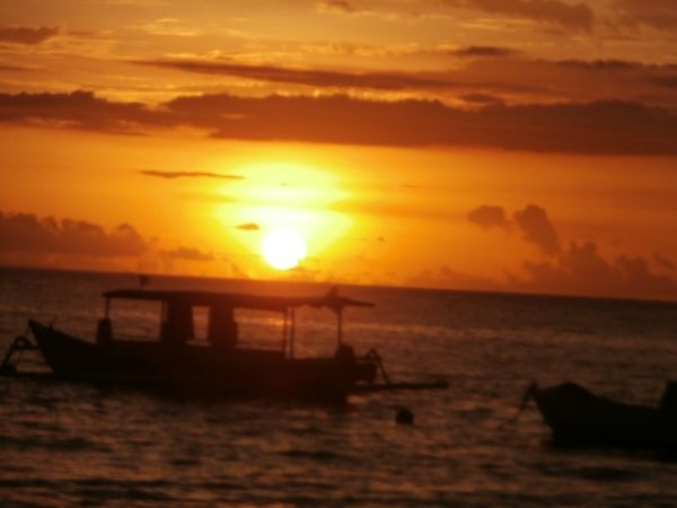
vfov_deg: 7.4
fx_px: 3911
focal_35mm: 200
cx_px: 338
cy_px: 254
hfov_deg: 9.9
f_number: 5.8
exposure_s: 1/1000
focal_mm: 35.34
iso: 100
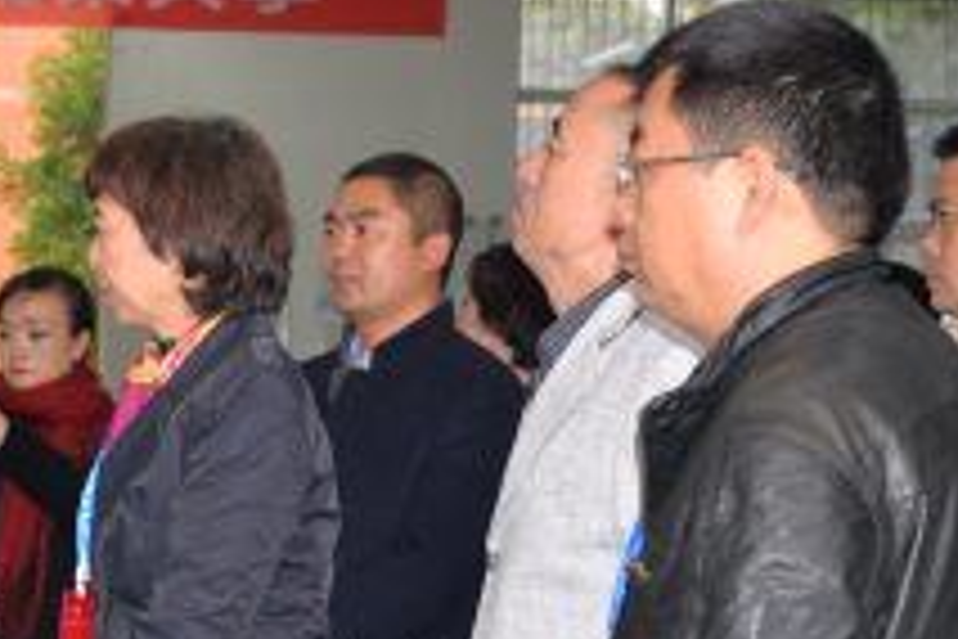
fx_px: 2927
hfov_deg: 17.4
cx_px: -297
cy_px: 560
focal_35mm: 110
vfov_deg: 12.4
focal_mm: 36
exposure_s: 1/125
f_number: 5.6
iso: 1100
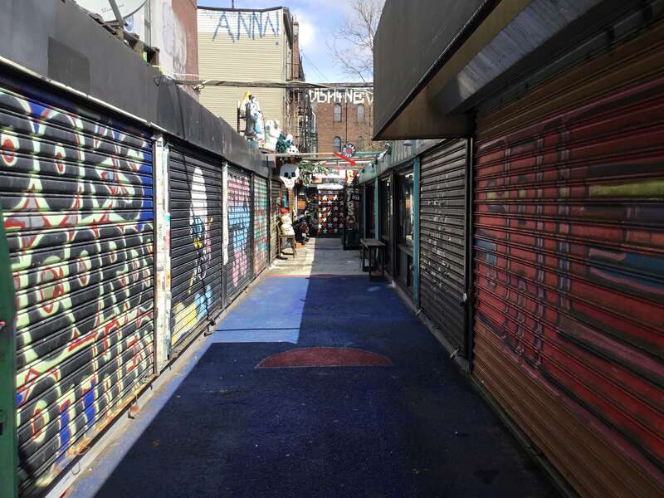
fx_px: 595
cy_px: 249
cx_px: 332
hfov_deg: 58.4
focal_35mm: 31
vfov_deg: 45.4
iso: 25
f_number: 2.4
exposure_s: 1/702
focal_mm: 3.3
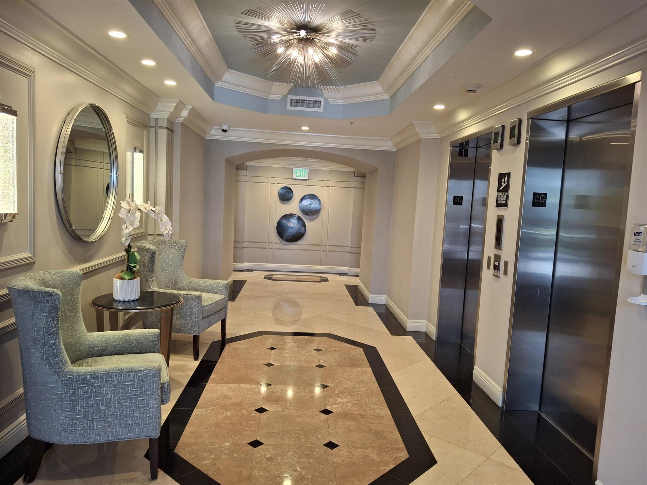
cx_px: 324
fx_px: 467
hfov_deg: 69.4
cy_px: 242
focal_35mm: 25
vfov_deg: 54.9
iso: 200
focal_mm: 4.69
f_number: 1.8
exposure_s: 1/60
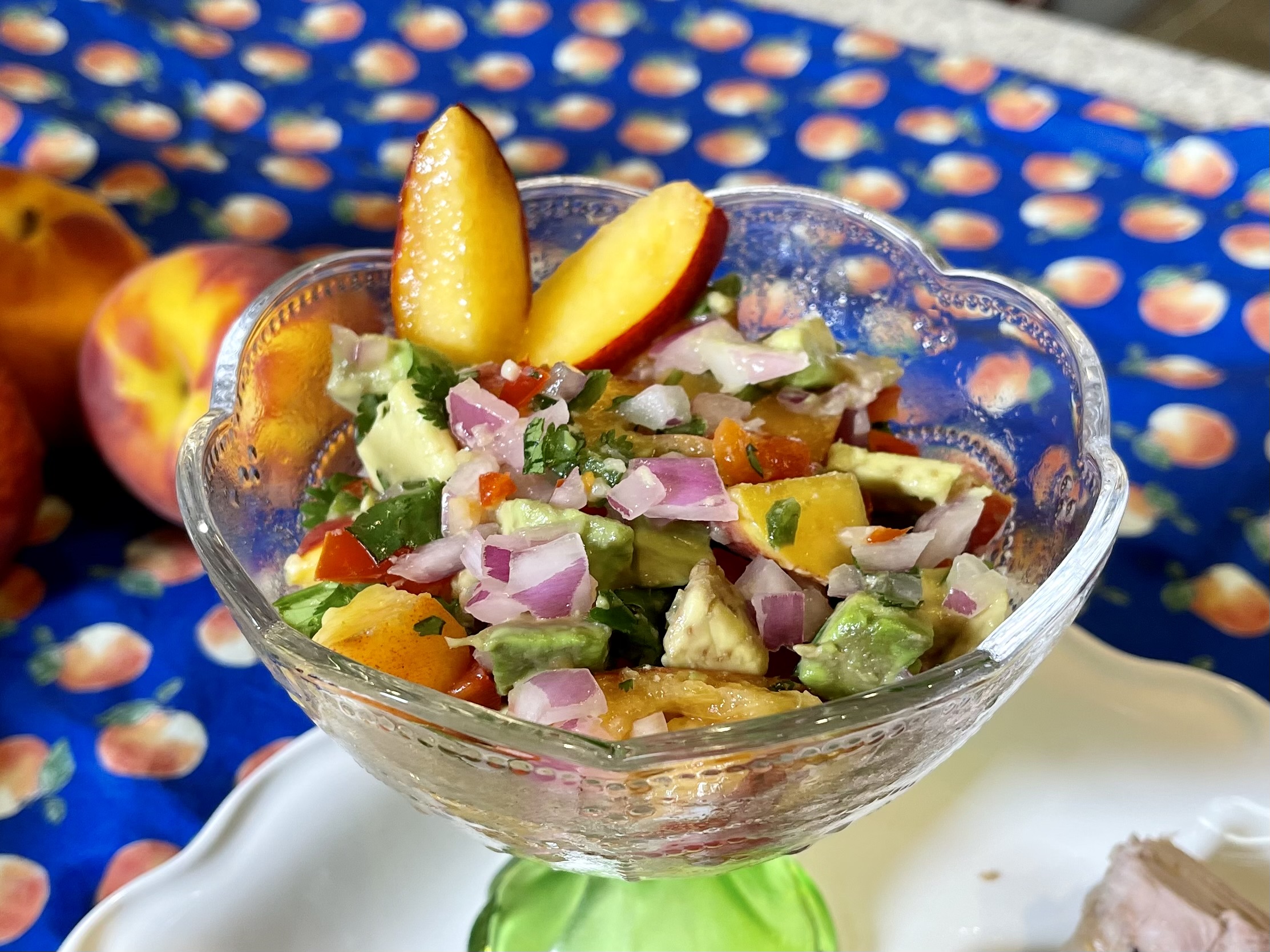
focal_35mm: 26
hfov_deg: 67.3
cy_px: 476
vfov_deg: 53.1
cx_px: 635
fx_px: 954
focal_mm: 5.1
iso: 80
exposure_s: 1/120
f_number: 1.6
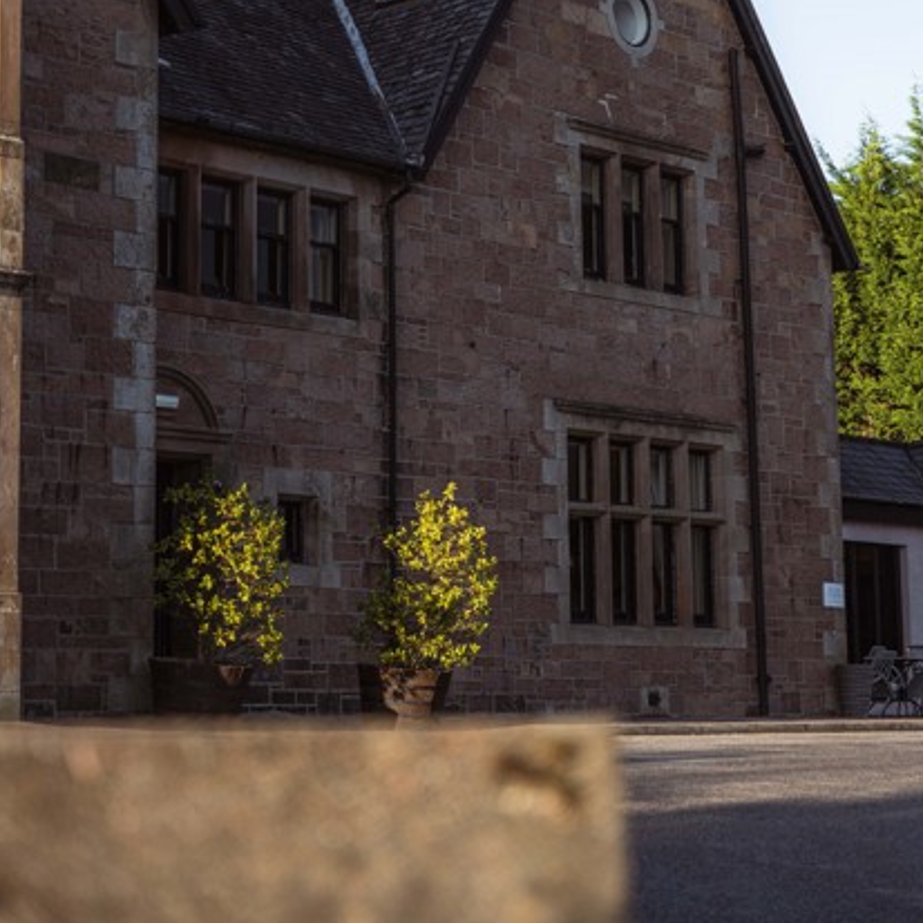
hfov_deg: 19.8
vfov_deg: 19.7
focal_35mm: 88
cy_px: 241
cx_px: 482
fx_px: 2641
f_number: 2.8
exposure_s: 1/400
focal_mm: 65.4
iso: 160
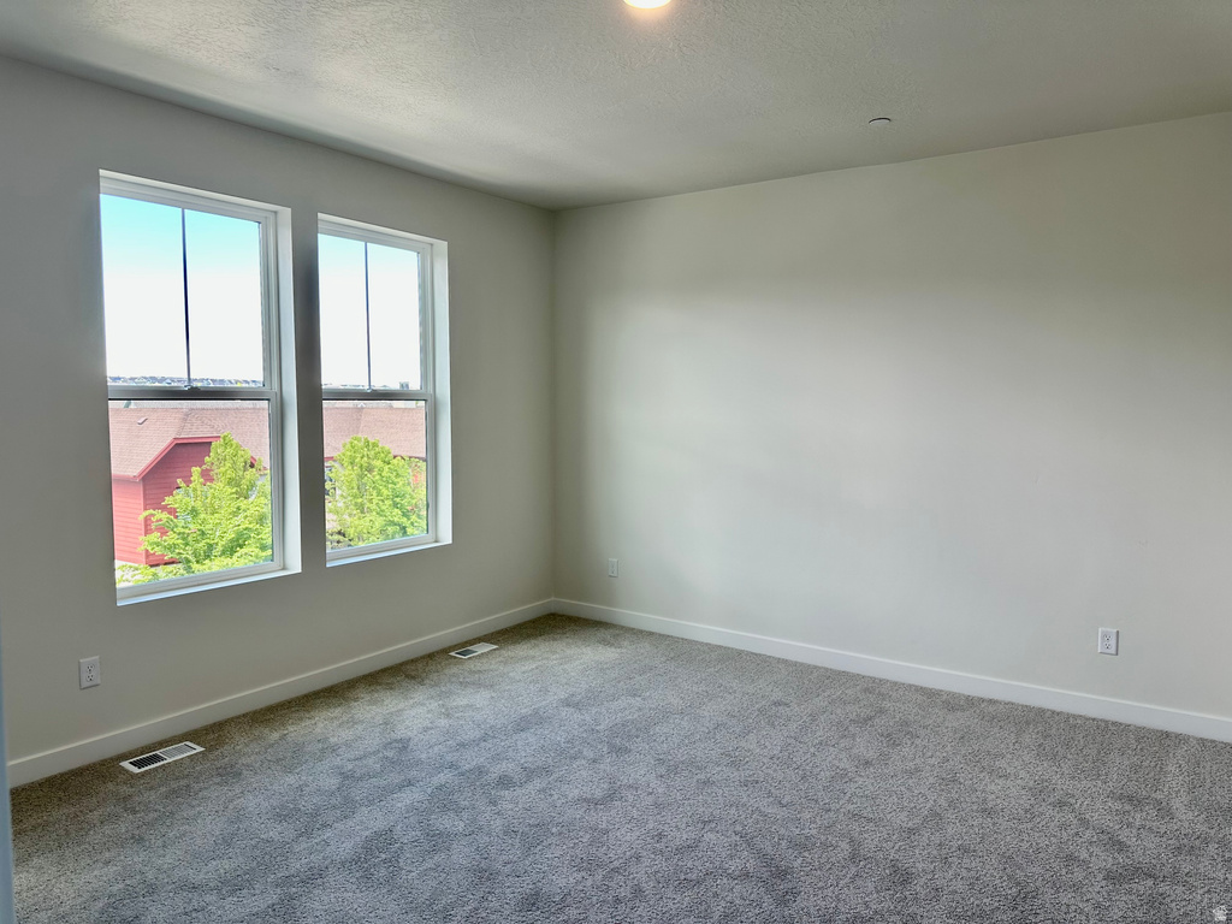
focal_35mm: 24
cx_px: 616
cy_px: 462
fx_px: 854
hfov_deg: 71.6
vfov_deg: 56.8
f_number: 1.78
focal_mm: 6.86
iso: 80
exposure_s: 1/234
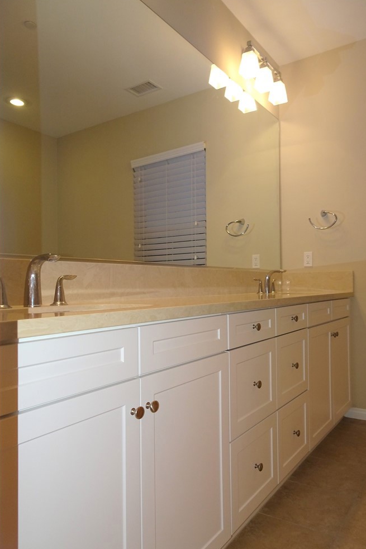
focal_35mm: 26
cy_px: 283
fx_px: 396
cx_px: 211
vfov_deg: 69.4
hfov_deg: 49.4
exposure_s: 1/30
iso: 125
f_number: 3.5
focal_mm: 4.1
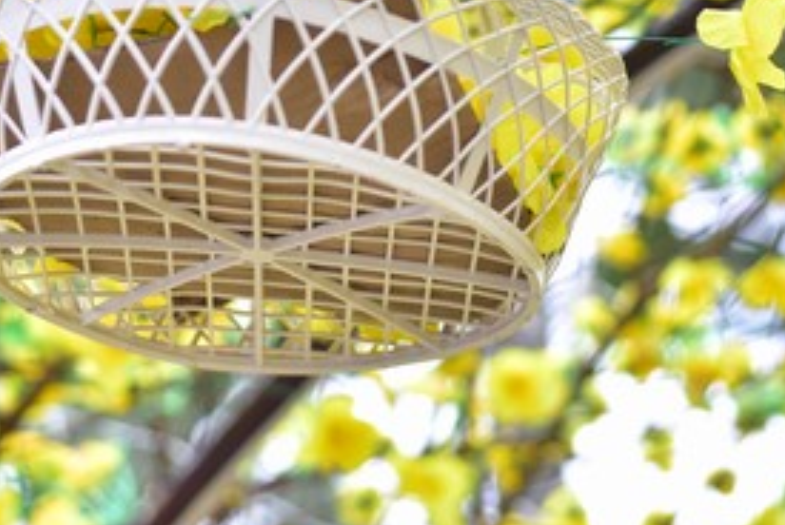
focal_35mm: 118
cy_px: -14
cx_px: 277
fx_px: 2576
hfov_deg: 17.3
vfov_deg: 11.5
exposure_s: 1/250
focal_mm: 50
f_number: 2.5
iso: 100
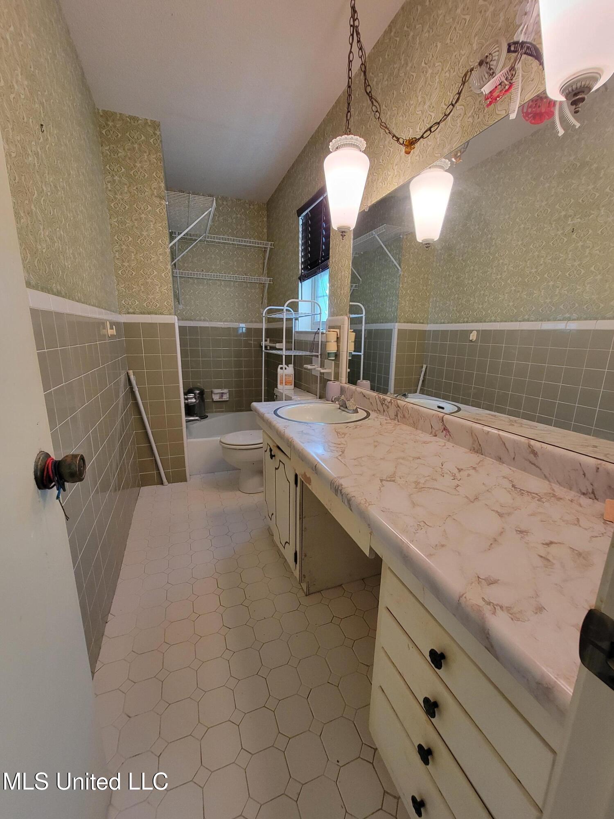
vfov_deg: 106.2
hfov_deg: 89.9
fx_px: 307
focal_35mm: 13
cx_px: 307
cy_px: 410
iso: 250
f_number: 2.2
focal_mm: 2.2
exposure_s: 1/60
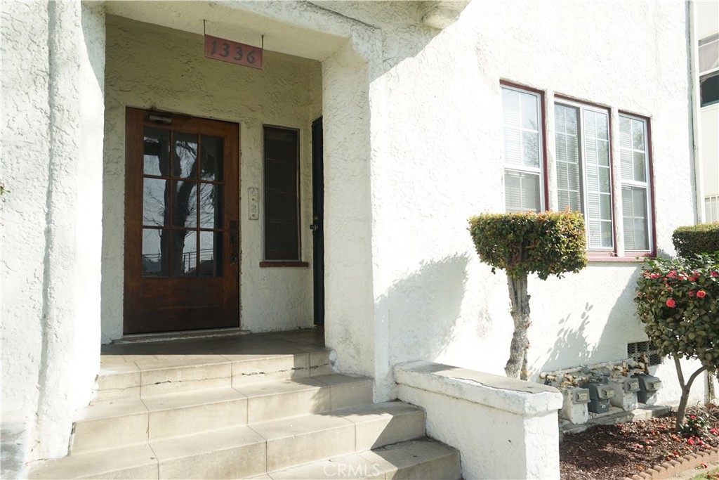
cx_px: 360
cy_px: 240
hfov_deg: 69.4
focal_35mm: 26
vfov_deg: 49.6
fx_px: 519
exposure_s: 1/100
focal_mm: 26
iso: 100
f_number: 8
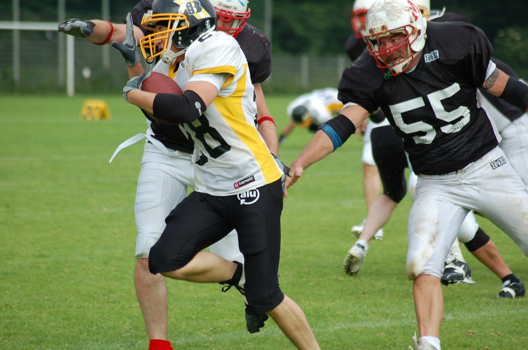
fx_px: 3294
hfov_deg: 9.2
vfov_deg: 6.1
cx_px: 264
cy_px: 175
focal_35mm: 225
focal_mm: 150
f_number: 4.5
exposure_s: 1/1000
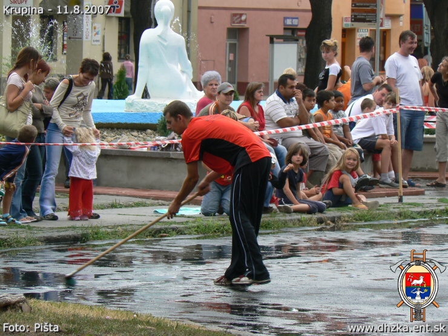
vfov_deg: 4.9
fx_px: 3960
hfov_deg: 6.5
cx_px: 224
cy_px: 168
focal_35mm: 306
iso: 80
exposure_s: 1/125
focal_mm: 51
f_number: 5.6
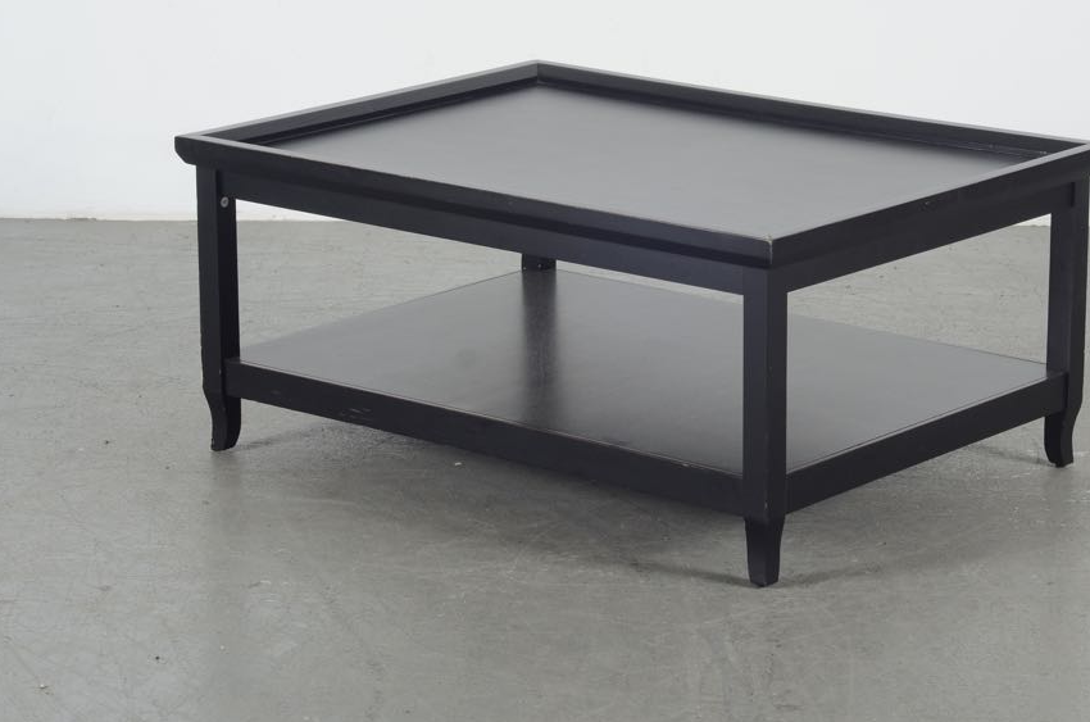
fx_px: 3414
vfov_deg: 12.0
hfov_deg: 18.1
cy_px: 213
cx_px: 630
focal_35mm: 113
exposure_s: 1/125
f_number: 8
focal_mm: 50
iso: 100
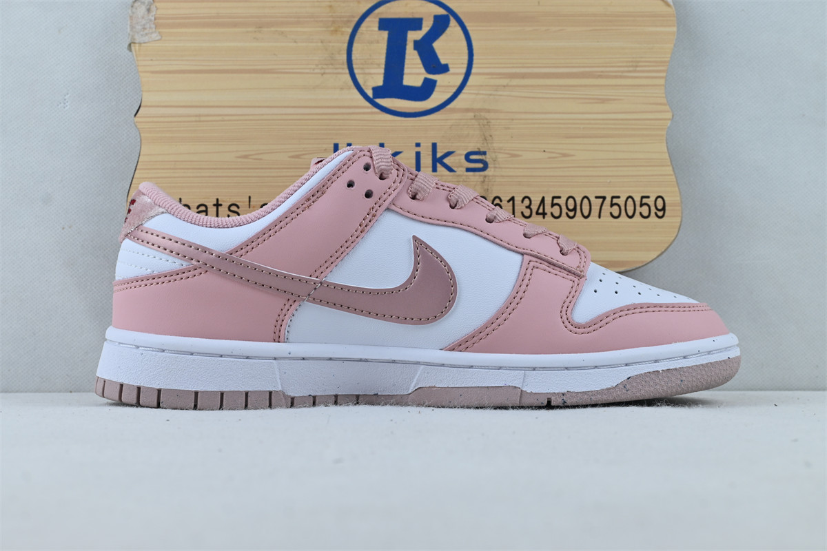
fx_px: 1120
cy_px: 276
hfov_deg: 40.5
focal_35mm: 49
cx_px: 414
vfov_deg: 27.7
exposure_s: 1/40
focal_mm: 32.5
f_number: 7.1
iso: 100
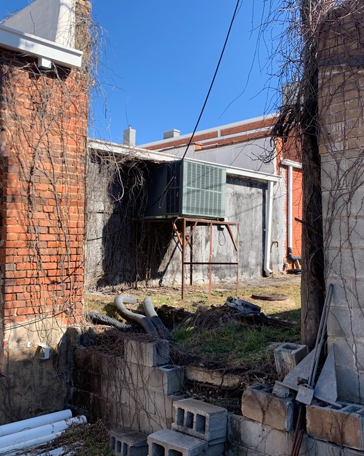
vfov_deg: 50.3
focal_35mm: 36
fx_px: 485
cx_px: 228
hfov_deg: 40.8
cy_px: 237
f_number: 1.8
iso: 25
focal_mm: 4.25
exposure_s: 1/919
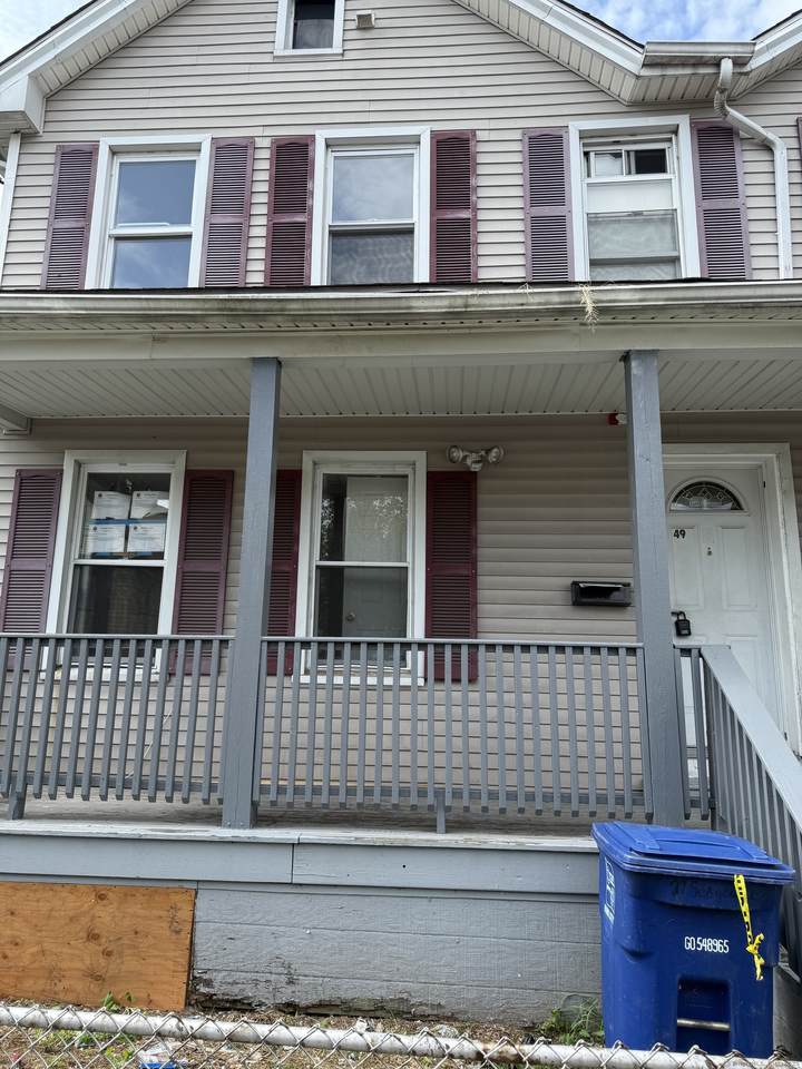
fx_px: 741
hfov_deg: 56.8
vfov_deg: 71.6
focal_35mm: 24
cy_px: 534
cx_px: 401
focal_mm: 6.76
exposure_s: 1/1437
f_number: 1.78
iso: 80
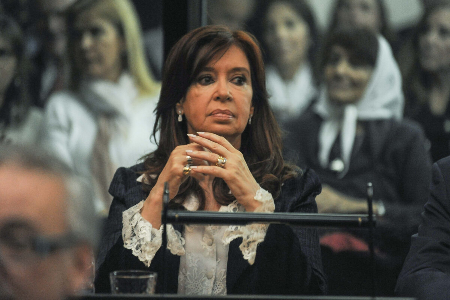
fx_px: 2500
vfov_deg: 6.9
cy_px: 150
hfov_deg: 10.3
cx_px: 225
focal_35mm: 200
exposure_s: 1/100
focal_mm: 200
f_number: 2.8
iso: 2500
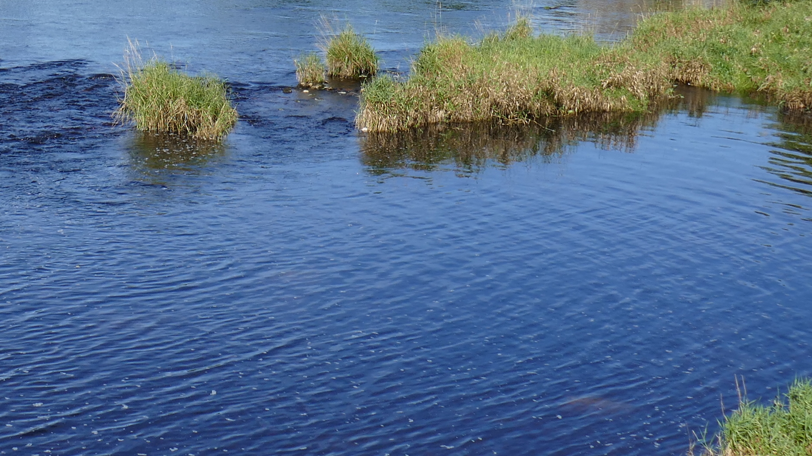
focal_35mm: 92
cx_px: 113
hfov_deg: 22.7
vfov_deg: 13.1
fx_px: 1981
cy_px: 205
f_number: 4
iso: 125
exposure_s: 1/800
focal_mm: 10.8
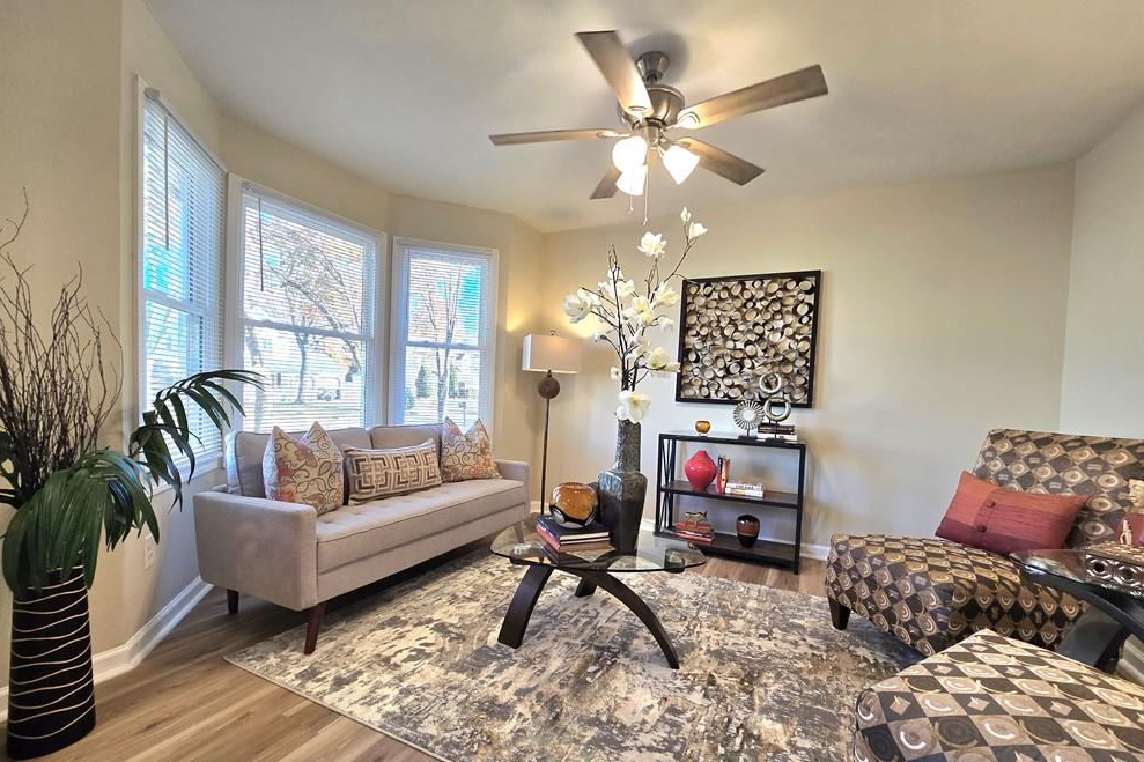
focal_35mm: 14
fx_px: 445
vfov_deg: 81.0
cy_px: 410
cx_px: 560
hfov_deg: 104.2
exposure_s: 1/60.2
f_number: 2.2
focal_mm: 2.2
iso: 100
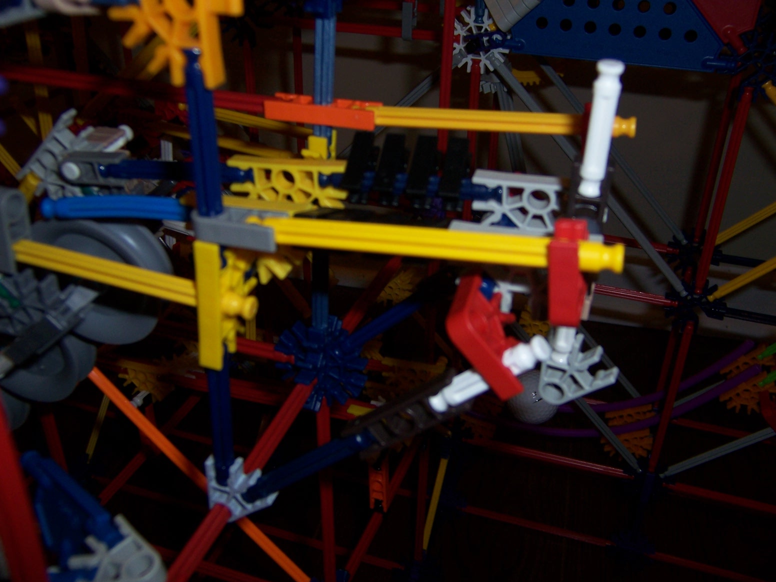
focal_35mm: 33
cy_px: 291
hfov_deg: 55.4
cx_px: 388
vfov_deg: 42.9
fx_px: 740
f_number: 2.8
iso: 80
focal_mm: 5.5
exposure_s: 1/60
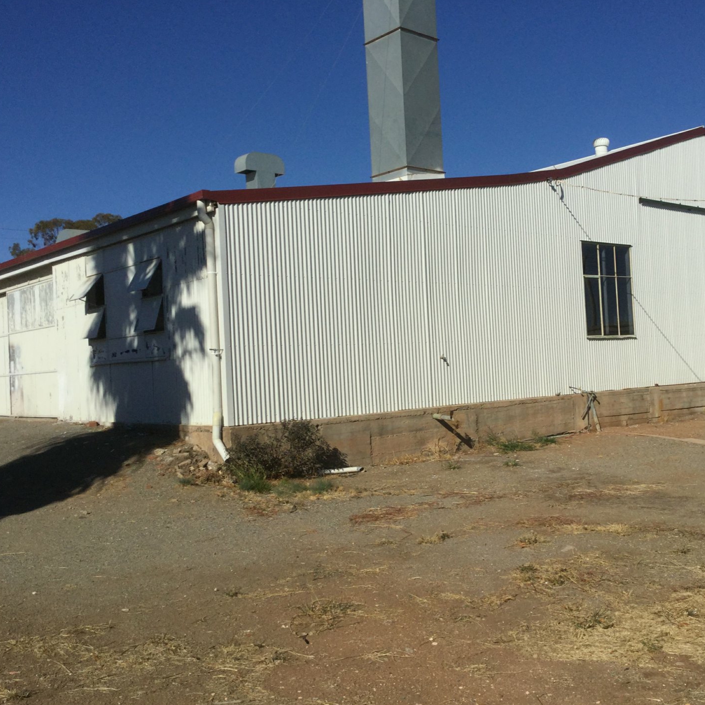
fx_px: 853
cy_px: 353
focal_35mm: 37
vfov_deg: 44.9
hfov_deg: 44.8
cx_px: 407
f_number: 2.4
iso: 25
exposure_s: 1/3891
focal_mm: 3.3
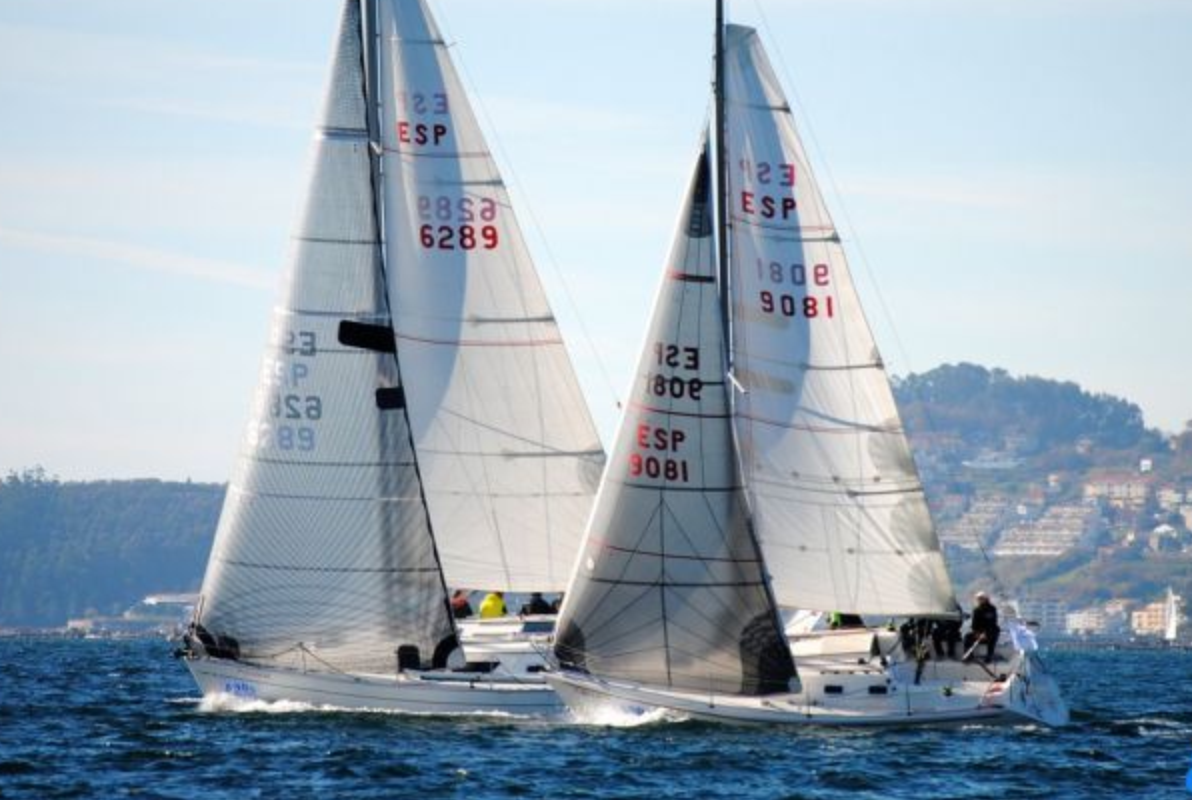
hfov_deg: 6.8
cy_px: 315
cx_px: 610
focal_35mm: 302
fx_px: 10019
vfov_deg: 4.6
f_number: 5
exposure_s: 1/1250
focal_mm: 150
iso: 200
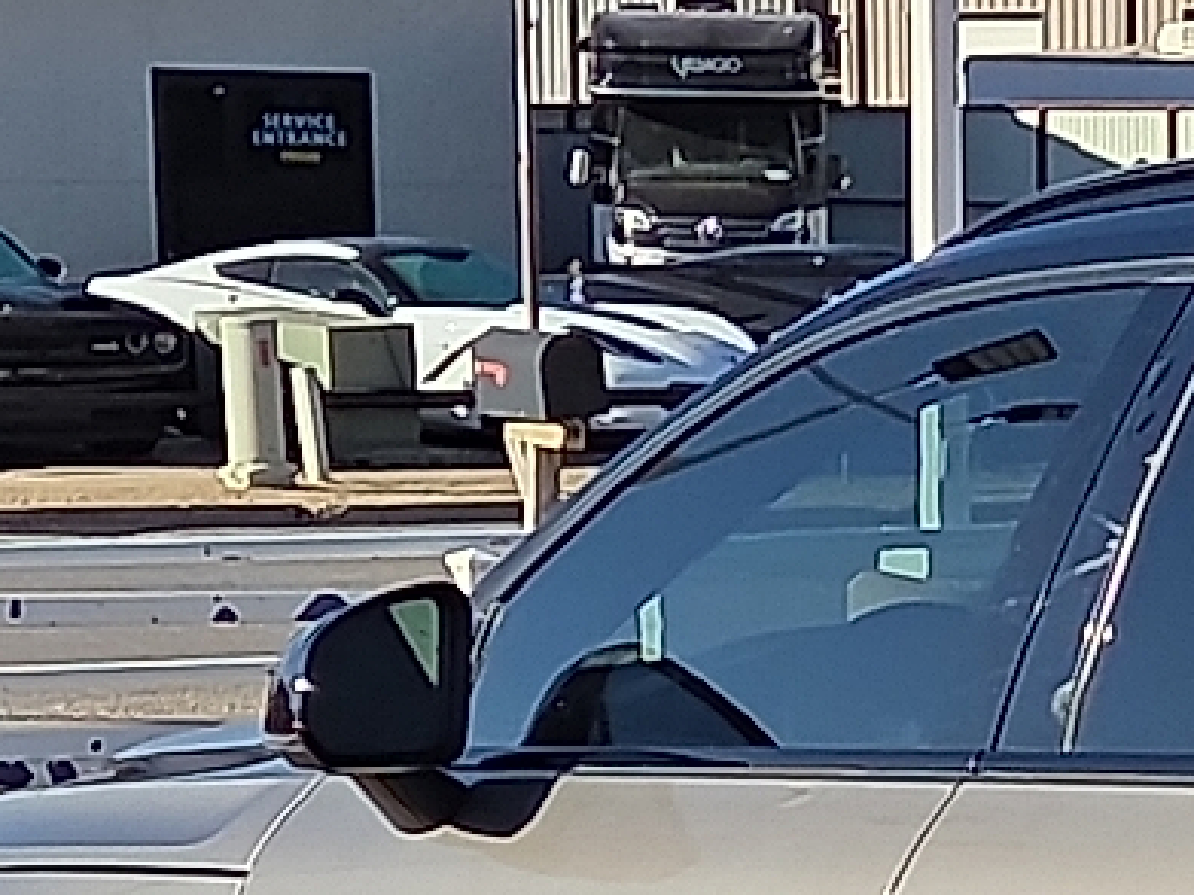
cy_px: 1181
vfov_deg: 7.6
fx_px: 6623
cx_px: 1971
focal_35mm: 192
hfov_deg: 9.9
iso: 25
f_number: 1.8
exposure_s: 1/2500
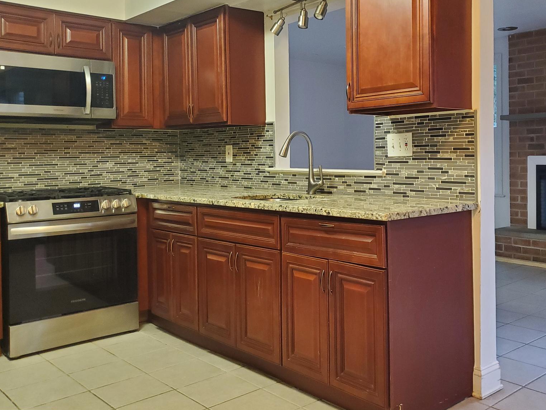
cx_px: 333
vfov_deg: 40.5
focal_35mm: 35
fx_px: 552
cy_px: 164
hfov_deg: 52.2
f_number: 1.5
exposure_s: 1/40
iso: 320
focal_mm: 4.3
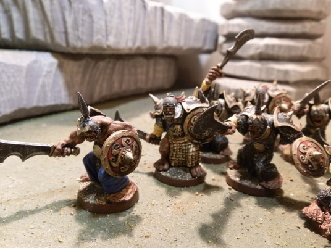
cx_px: 166
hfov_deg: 63.4
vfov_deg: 49.7
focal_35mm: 28
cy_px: 124
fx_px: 268
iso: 400
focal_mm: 5
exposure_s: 1/40
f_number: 3.1
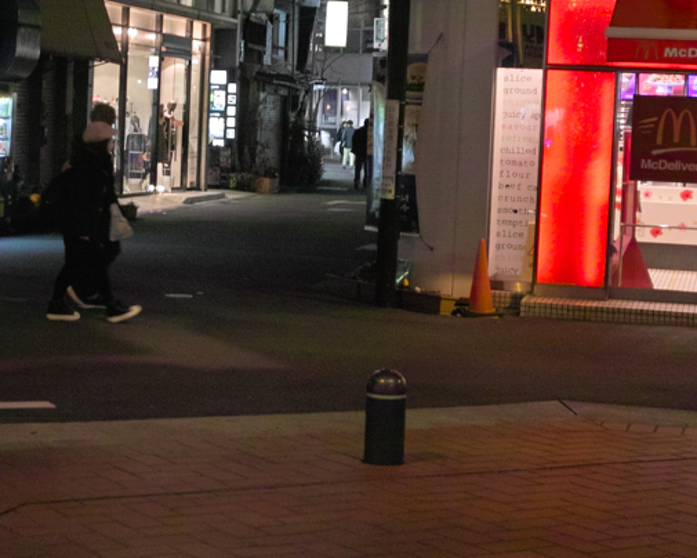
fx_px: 1609
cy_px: 200
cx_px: 239
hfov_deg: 24.3
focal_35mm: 78
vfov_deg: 19.6
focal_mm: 24.2
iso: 800
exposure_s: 1/40
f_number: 2.8
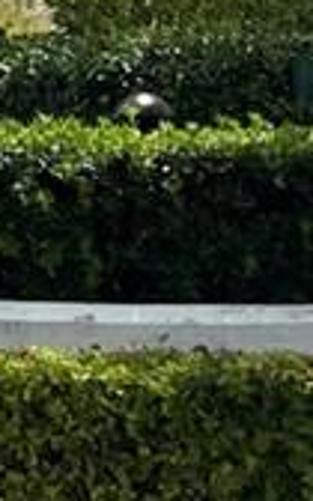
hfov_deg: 6.1
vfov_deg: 8.1
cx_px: -659
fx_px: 2689
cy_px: -1252
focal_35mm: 197
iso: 50
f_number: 1.6
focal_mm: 5.1
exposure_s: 1/5848
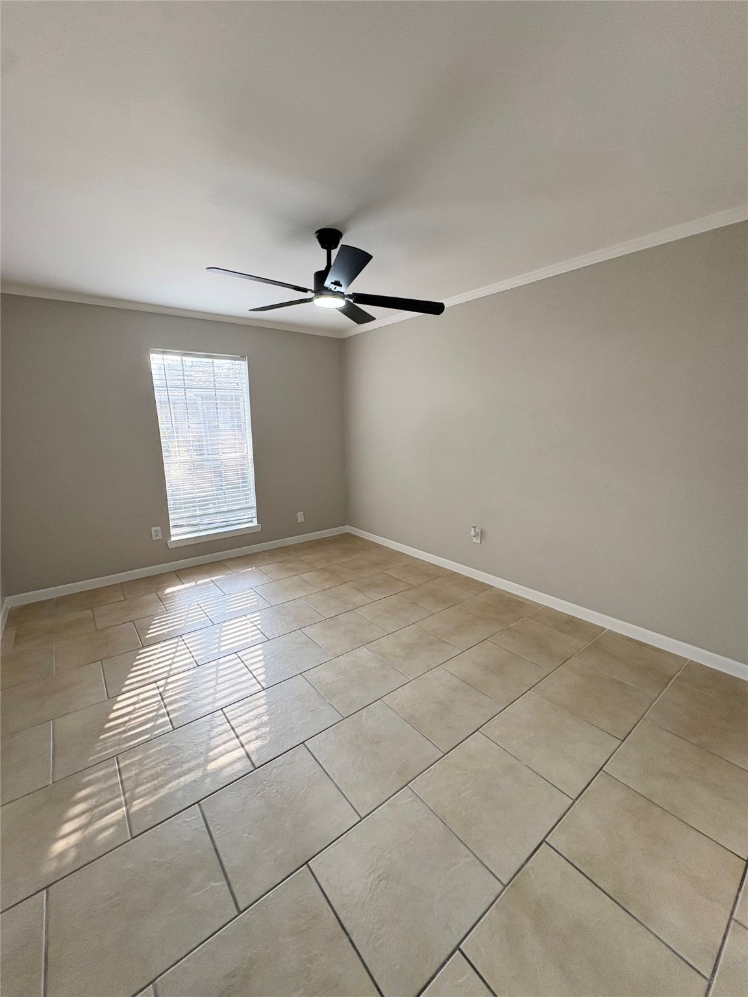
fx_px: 403
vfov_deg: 102.1
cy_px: 498
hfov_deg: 85.7
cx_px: 374
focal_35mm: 14
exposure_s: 1/132
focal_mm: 2.22
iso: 100
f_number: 2.2
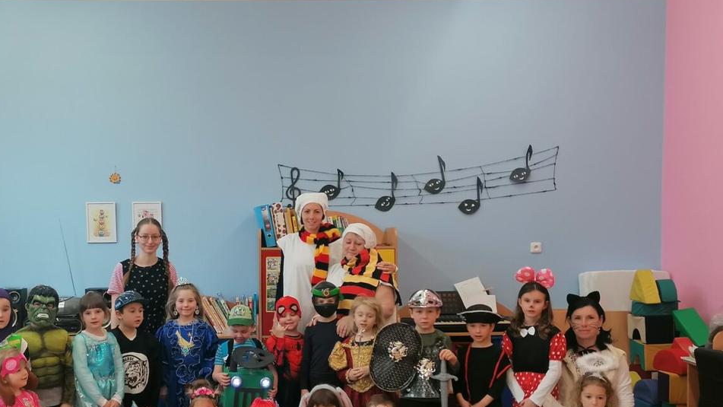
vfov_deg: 25.8
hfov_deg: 44.3
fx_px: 882
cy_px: 281
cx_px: 283
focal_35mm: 46
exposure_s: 1/50
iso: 64
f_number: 1.8
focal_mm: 4.75
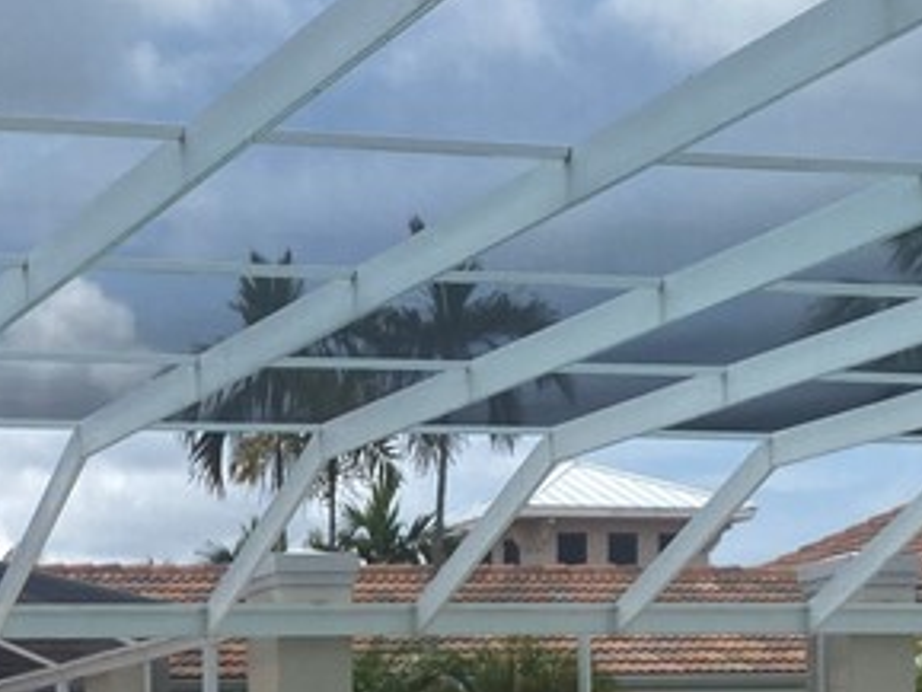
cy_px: 1011
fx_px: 2451
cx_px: -124
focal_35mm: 92
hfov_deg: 20.2
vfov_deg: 15.0
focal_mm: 4.25
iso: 32
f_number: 1.8
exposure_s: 1/1653
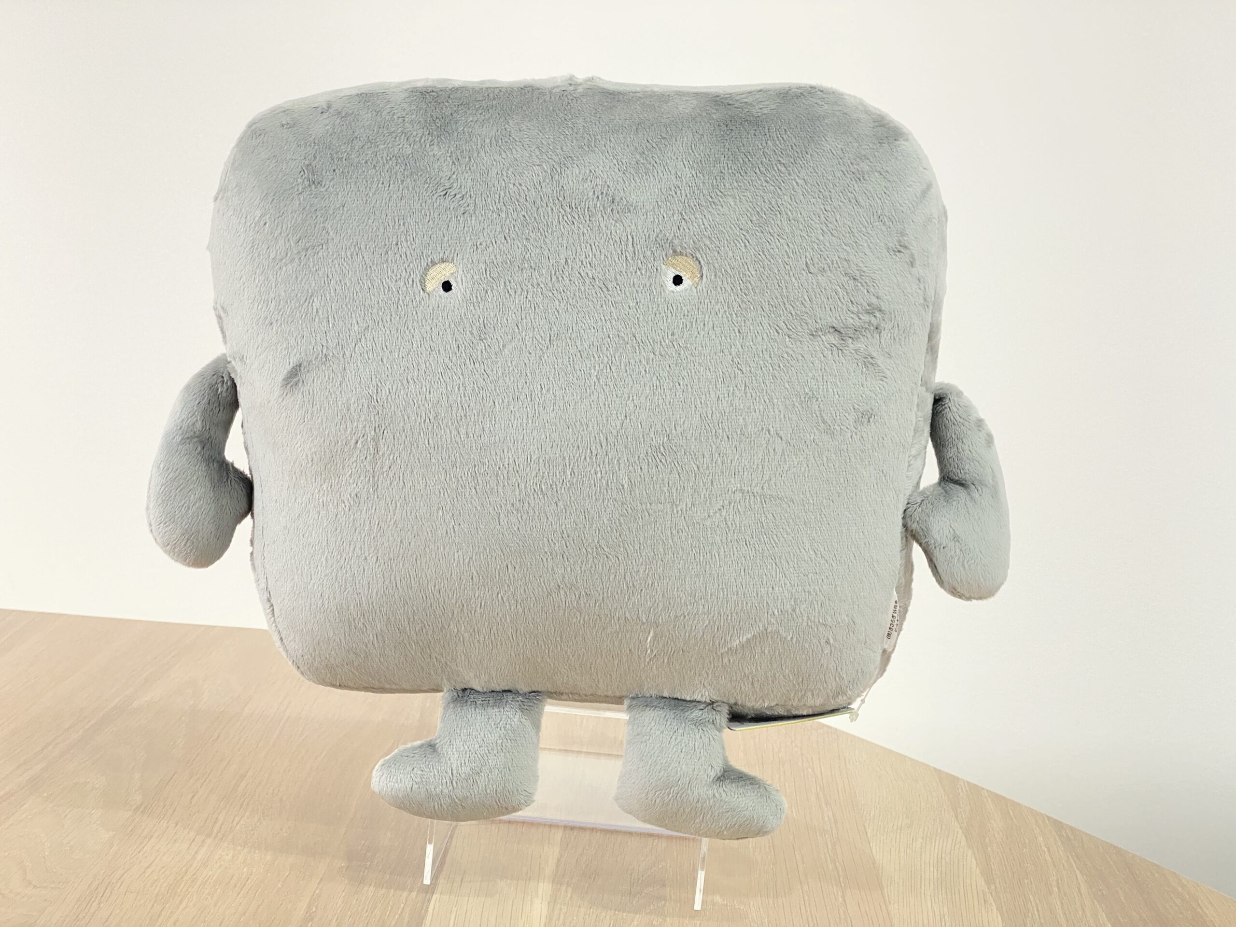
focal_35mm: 52
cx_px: 618
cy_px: 464
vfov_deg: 28.0
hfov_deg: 36.8
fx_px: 1857
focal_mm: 6
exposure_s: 1/121
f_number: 2
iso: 160
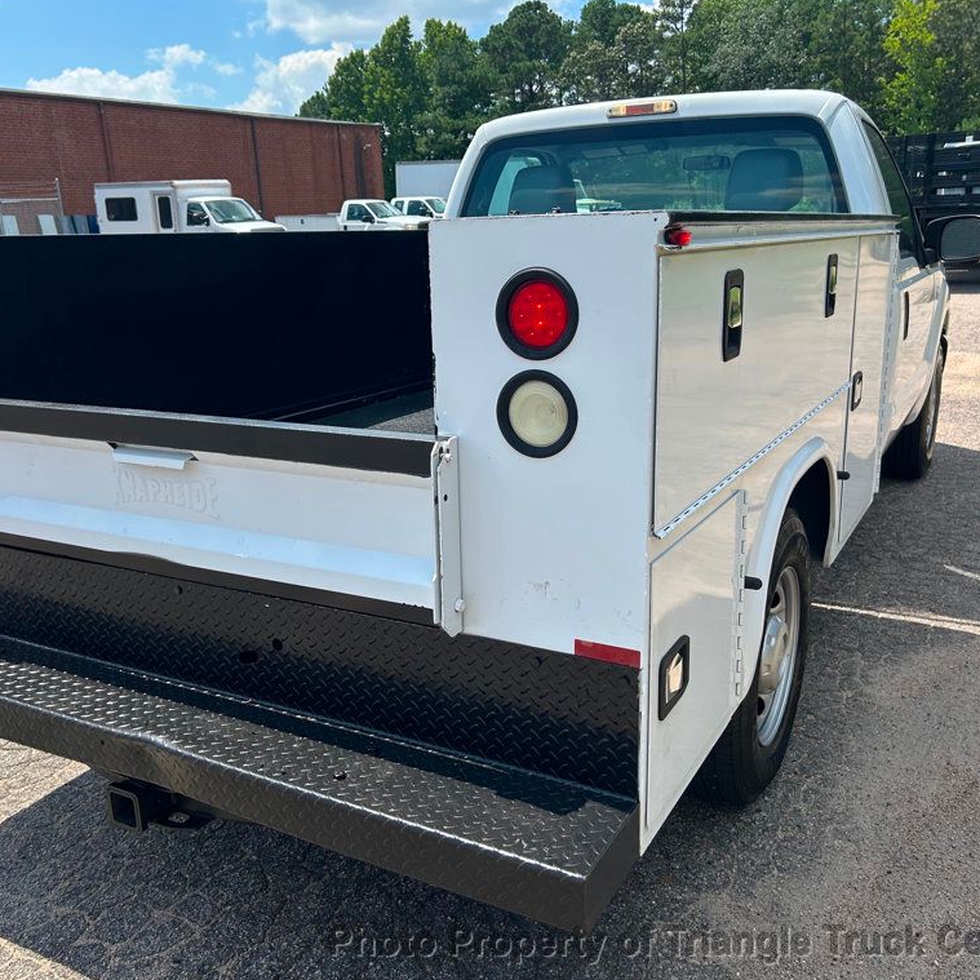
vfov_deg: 52.5
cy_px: 489
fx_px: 993
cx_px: 467
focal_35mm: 31
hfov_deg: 52.5
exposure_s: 1/2762
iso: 50
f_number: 1.5
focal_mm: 5.7
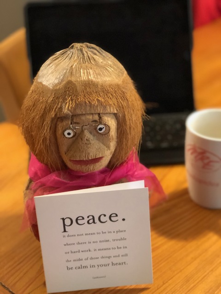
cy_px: 147
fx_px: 485
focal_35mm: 57
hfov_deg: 25.7
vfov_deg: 33.8
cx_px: 110
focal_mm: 6.6
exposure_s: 1/30
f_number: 2.8
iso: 1000
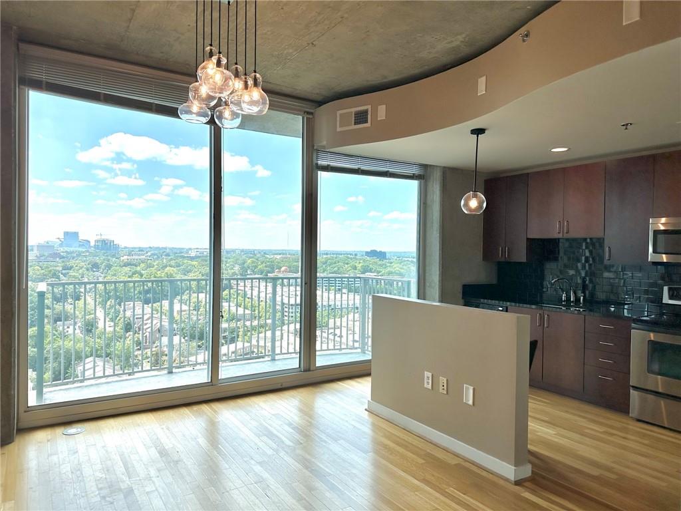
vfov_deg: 56.8
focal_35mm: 24
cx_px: 340
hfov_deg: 71.6
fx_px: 472
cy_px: 256
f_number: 1.78
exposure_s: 1/1157
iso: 80
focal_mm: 6.86
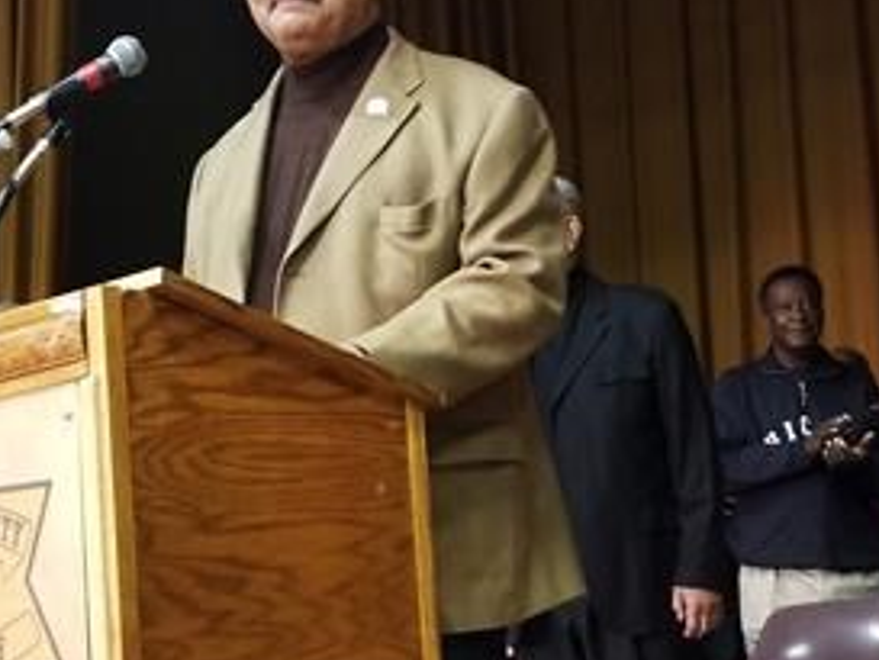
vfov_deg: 23.6
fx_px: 1575
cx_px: 473
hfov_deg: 31.2
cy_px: 399
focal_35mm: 62
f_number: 1.7
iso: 800
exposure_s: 1/60
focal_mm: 4.25
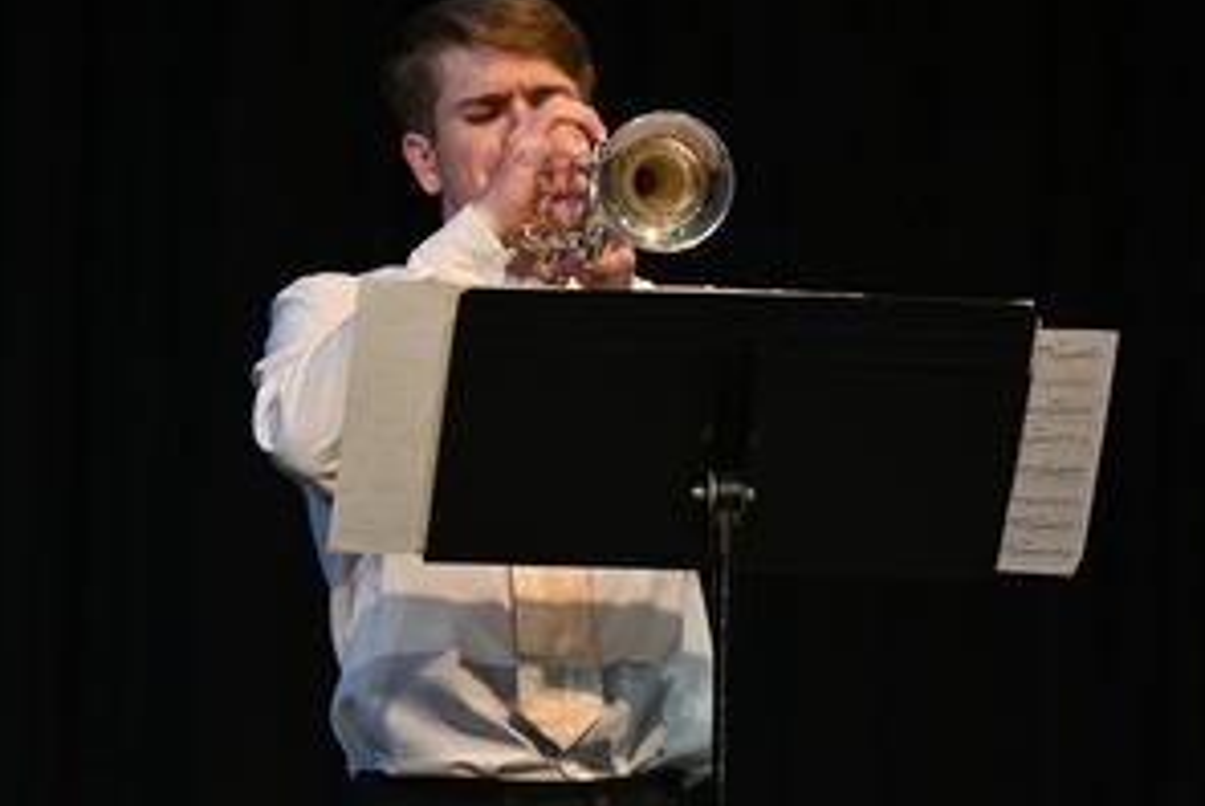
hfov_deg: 6.3
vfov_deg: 4.2
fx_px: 11023
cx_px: 466
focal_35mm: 329
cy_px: 246
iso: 1000
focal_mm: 180
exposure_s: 1/400
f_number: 2.8
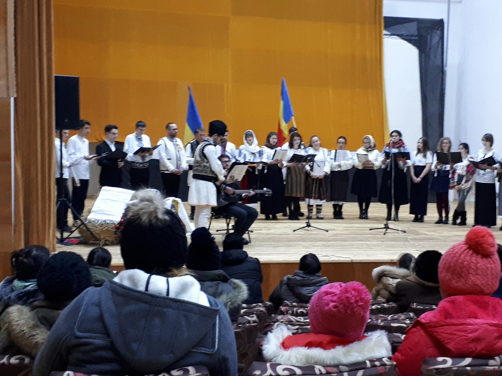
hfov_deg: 65.3
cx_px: 251
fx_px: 392
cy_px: 188
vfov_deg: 51.4
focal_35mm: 27
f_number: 1.9
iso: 320
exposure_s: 1/17
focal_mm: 3.6
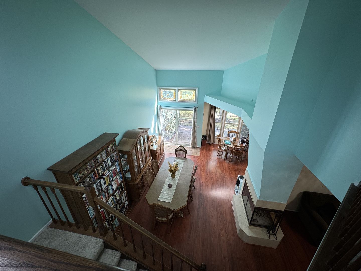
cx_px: 180
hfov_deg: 102.1
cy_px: 136
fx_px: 146
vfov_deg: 85.7
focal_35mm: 14
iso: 160
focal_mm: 2.22
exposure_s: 1/120
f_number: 2.2
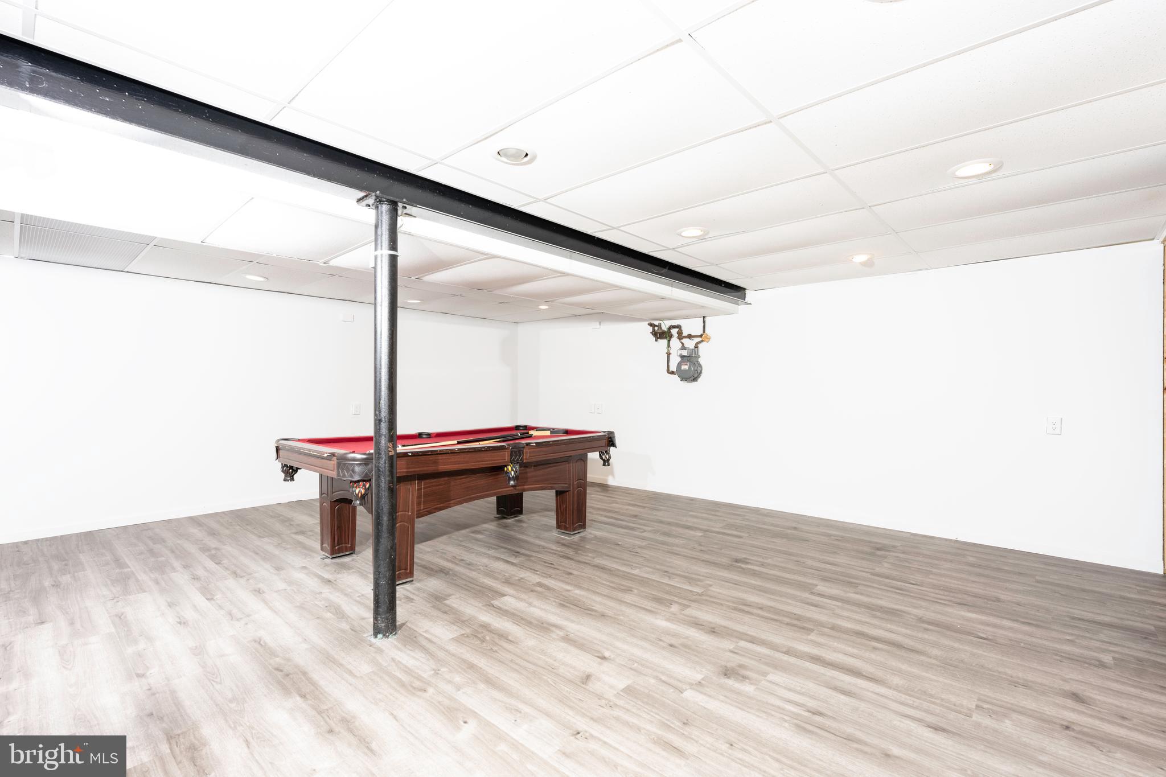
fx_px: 518
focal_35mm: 16
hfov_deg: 96.7
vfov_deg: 73.7
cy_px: 388
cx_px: 583
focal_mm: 16
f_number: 7.1
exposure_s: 1/60
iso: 200
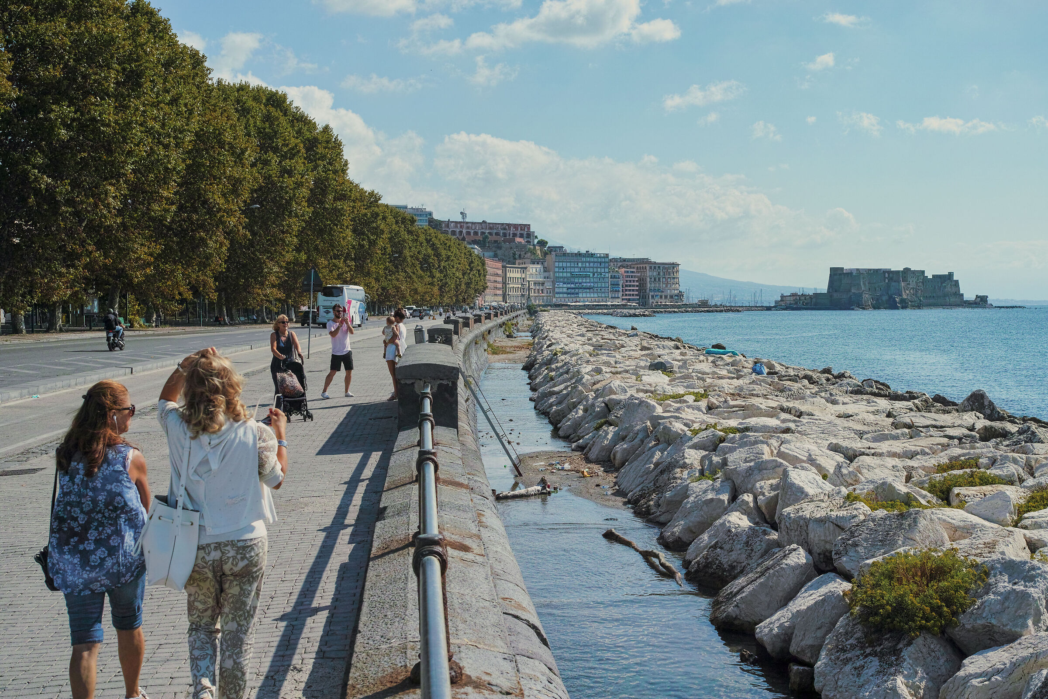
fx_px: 1310
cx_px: 524
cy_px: 350
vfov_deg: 29.9
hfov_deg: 43.6
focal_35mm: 45
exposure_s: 1/1600
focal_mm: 30
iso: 200
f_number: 5.6
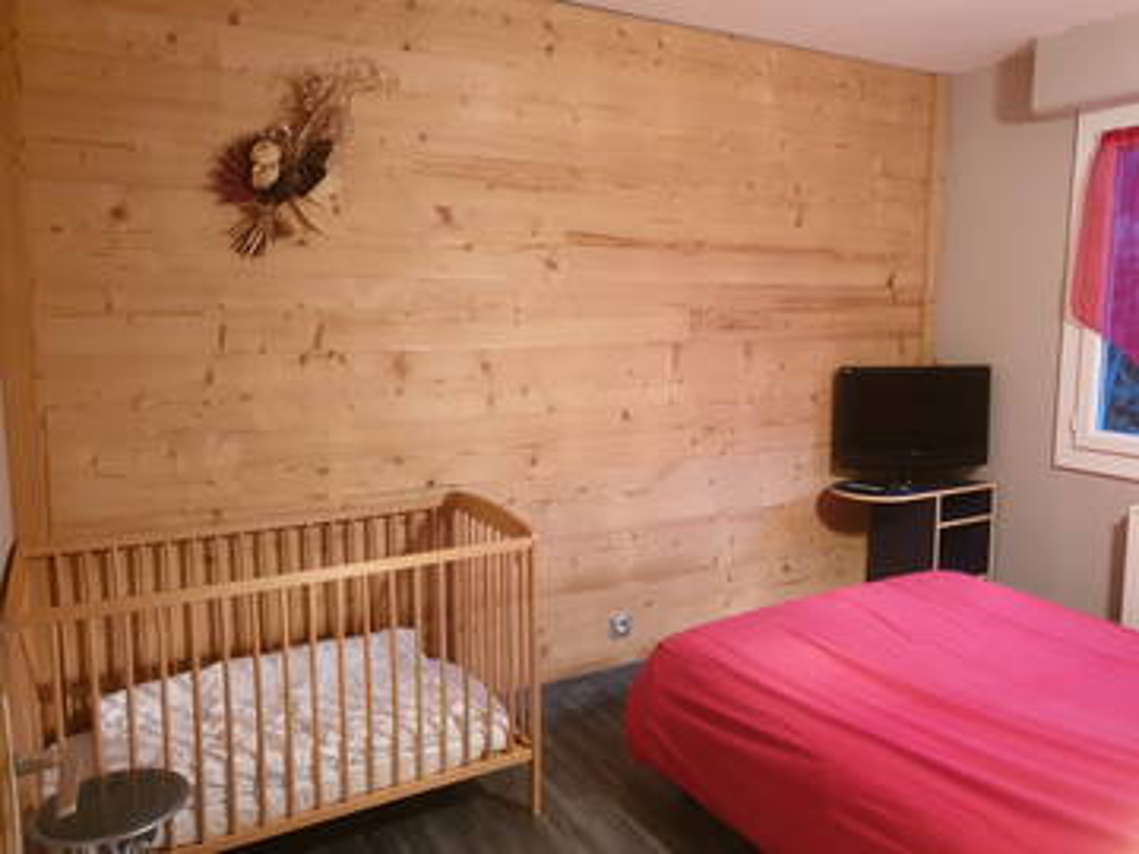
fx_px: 856
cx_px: 570
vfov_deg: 53.1
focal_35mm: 26
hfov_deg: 67.3
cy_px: 427
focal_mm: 4.3
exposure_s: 1/25
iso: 320
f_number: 1.5
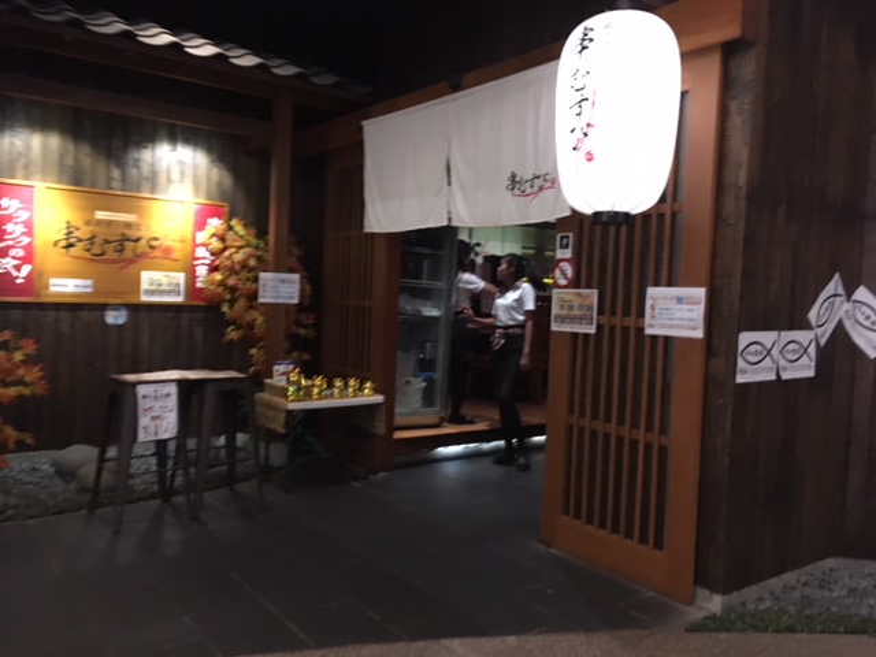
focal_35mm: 29
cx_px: 438
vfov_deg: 48.2
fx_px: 734
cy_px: 328
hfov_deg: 61.7
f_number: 2.2
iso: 250
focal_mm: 4.15
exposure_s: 1/17
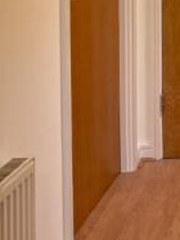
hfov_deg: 17.6
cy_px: -35
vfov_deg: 24.0
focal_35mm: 75
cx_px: 271
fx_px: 521
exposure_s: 1/50
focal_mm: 6.76
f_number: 1.78
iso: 250
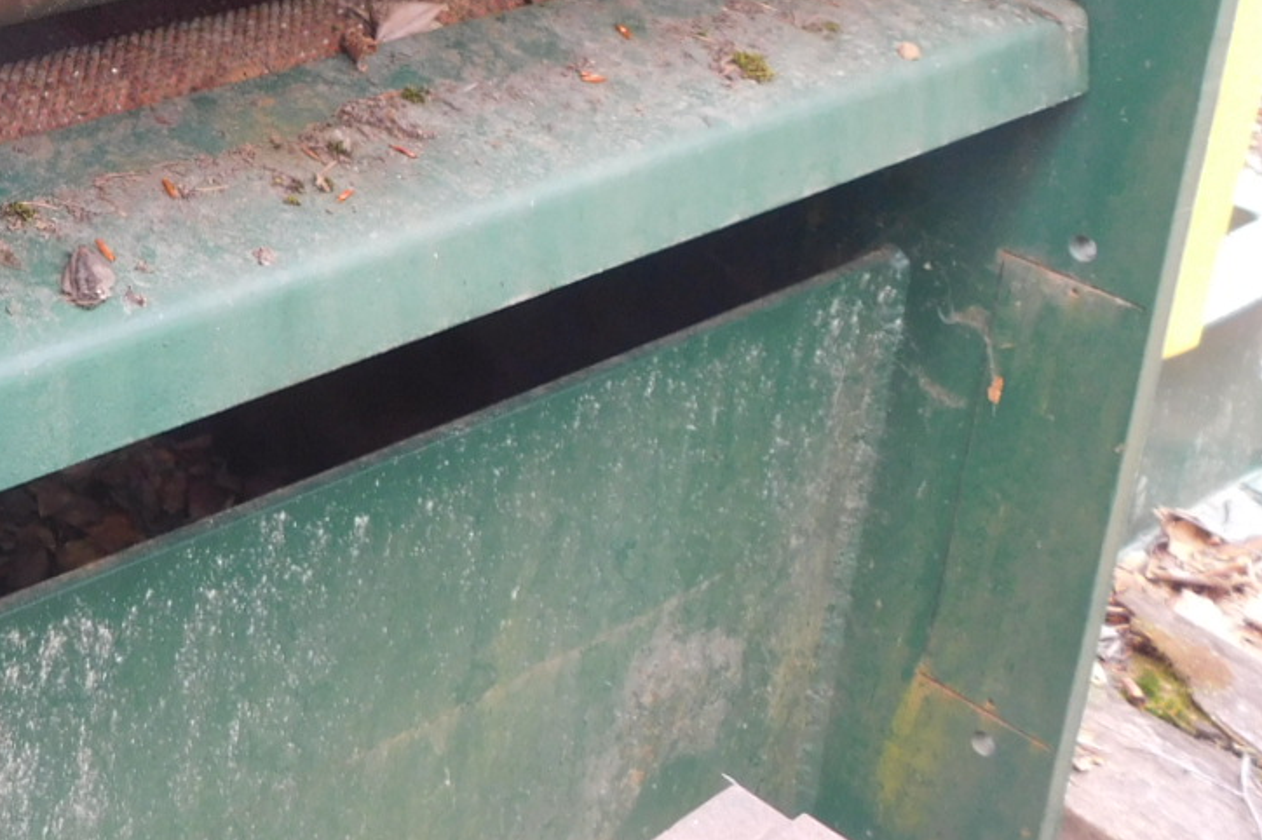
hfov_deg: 27.3
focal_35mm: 69
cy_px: -134
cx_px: -45
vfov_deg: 18.8
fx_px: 2418
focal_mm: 5.3
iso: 160
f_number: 3.2
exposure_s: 1/30
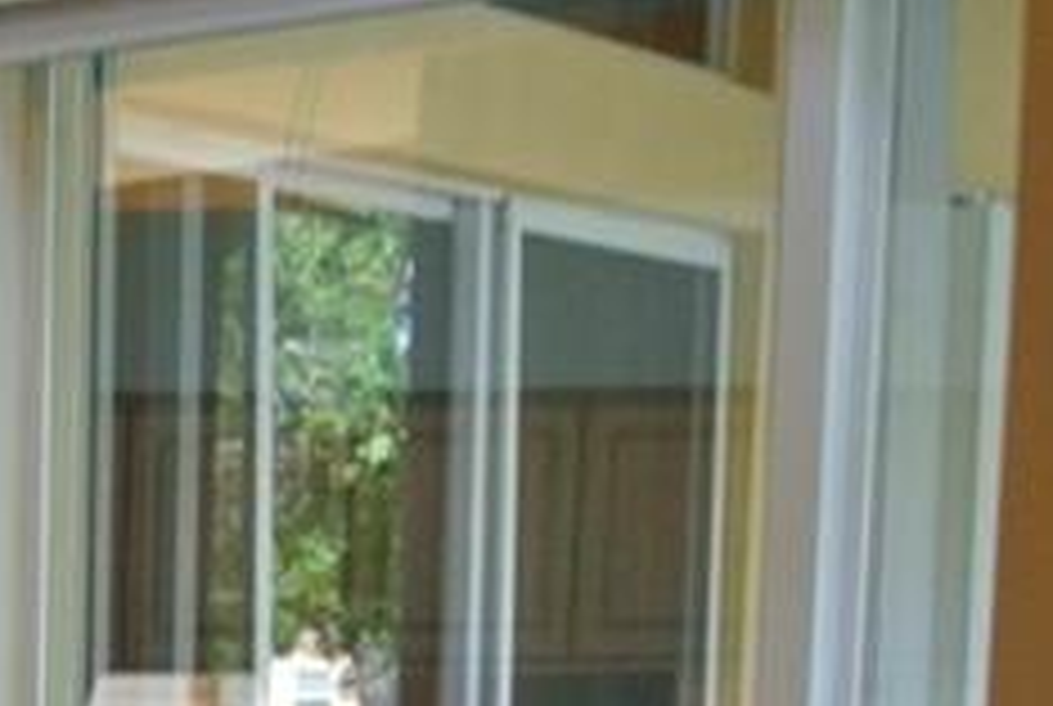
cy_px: 1246
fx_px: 3458
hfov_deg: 14.3
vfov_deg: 10.9
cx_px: -1089
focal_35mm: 118
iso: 400
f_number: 3.5
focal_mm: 10
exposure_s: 1/30
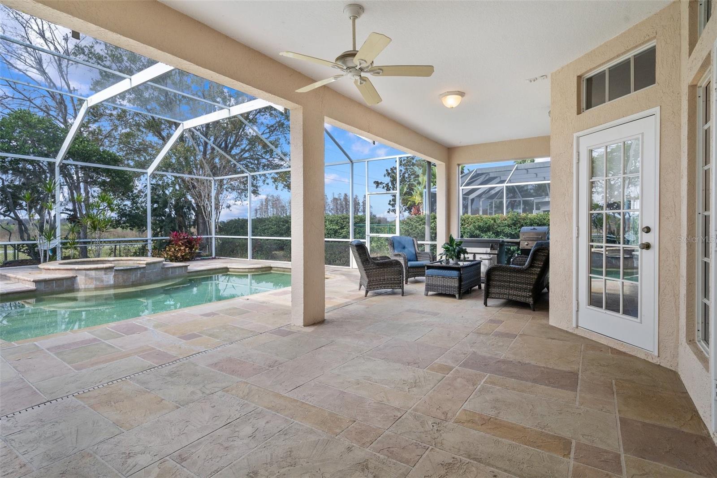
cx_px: 358
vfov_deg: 70.4
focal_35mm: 17
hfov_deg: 93.3
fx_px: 338
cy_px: 239
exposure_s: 1/30
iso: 320
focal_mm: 17
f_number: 8
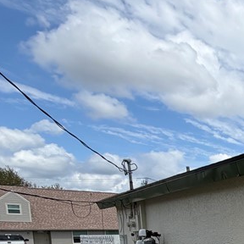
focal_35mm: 44
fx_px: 351
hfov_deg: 24.6
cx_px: 403
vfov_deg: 33.5
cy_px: 268
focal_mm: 2.22
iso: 20
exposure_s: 1/1125
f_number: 2.2
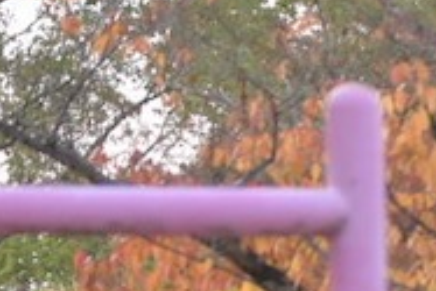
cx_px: -574
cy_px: 852
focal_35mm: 513
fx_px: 6218
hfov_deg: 4.0
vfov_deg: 2.7
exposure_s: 1/640
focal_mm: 50
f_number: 2.8
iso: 900
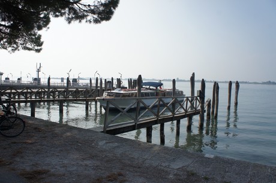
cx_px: 138
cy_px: 92
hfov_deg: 67.4
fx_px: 207
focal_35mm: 27
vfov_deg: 47.9
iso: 200
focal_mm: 18
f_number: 7.1
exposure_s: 1/500
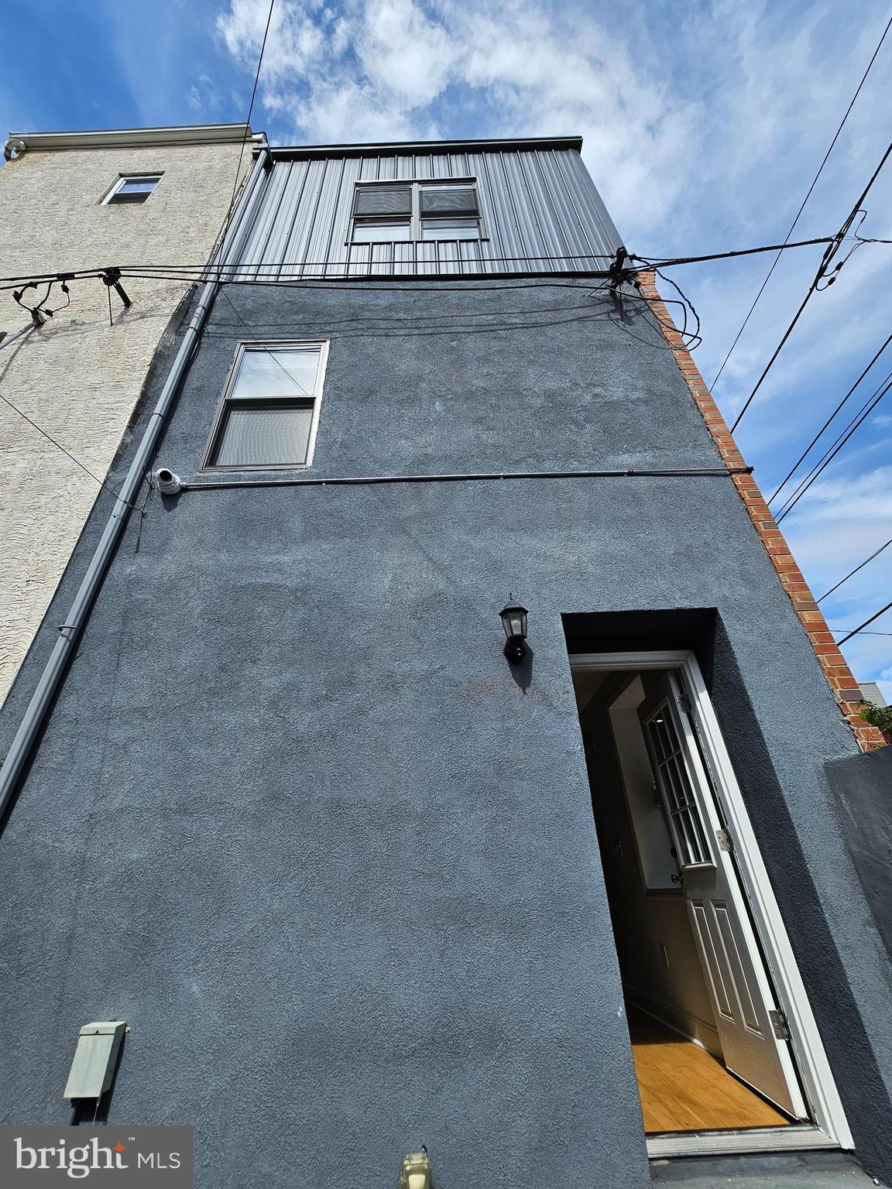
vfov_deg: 106.2
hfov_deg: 89.9
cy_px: 594
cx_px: 446
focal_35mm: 13
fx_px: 447
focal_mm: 2.2
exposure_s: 1/2812
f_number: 2.2
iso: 50
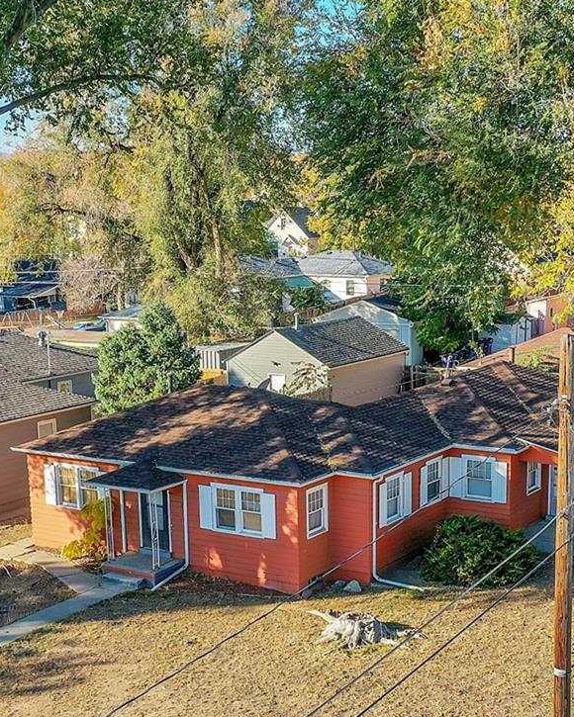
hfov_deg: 26.2
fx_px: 1232
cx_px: 308
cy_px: 502
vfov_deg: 32.1
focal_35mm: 58
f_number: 5
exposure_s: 1/240
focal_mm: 10.26
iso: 100
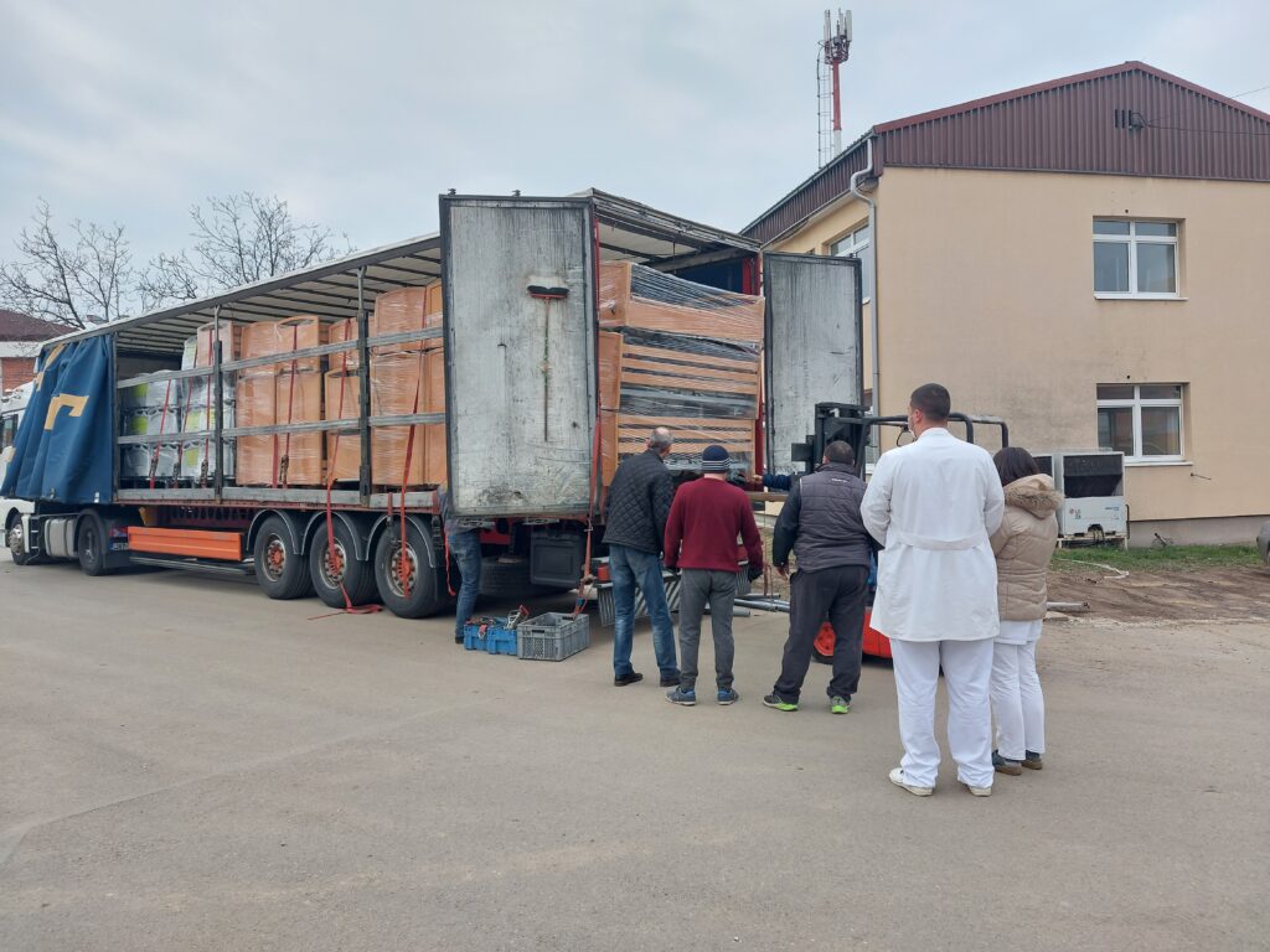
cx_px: 635
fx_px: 881
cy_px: 476
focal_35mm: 24
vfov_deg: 56.8
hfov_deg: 71.6
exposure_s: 1/100
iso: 40
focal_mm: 5.23
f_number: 1.8
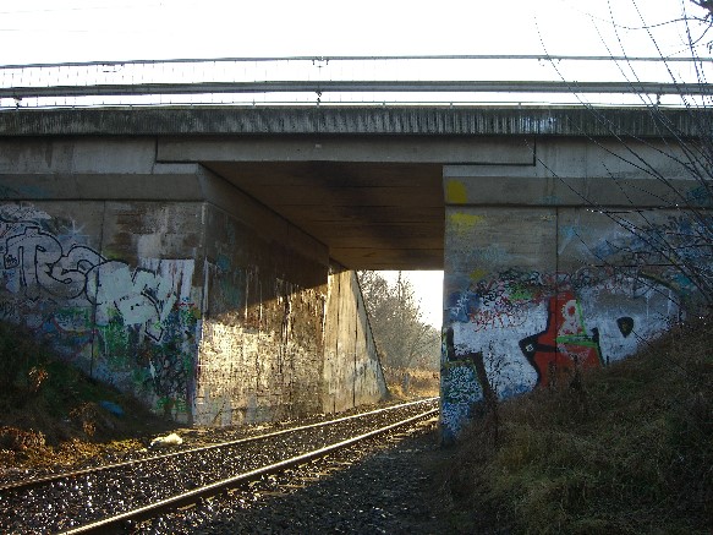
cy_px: 268
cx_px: 356
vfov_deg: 37.7
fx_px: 783
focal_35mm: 38
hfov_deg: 49.0
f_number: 2.8
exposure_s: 1/250
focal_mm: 7.9
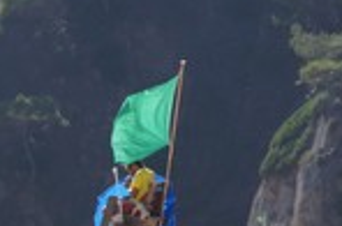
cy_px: 220
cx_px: 67
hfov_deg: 3.3
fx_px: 5977
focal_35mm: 631
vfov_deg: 2.2
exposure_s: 1/320
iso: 100
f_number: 8
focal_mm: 135
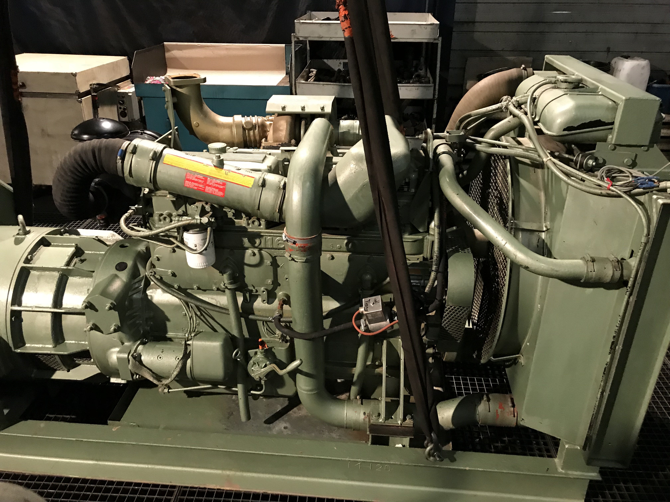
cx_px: 335
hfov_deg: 63.4
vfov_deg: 49.7
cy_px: 251
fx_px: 542
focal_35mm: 28
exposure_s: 1/14
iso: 100
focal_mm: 3.99
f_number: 1.8
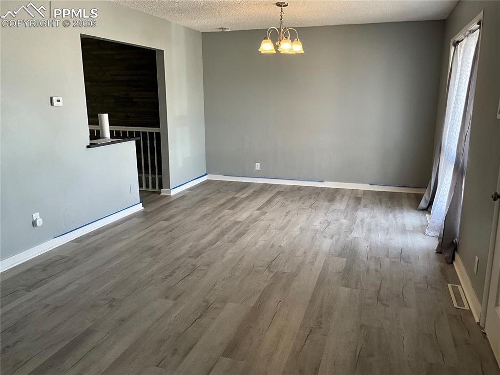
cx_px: 250
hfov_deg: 61.7
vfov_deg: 48.2
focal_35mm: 29
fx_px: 419
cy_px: 188
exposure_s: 1/122
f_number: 1.8
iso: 64
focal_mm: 3
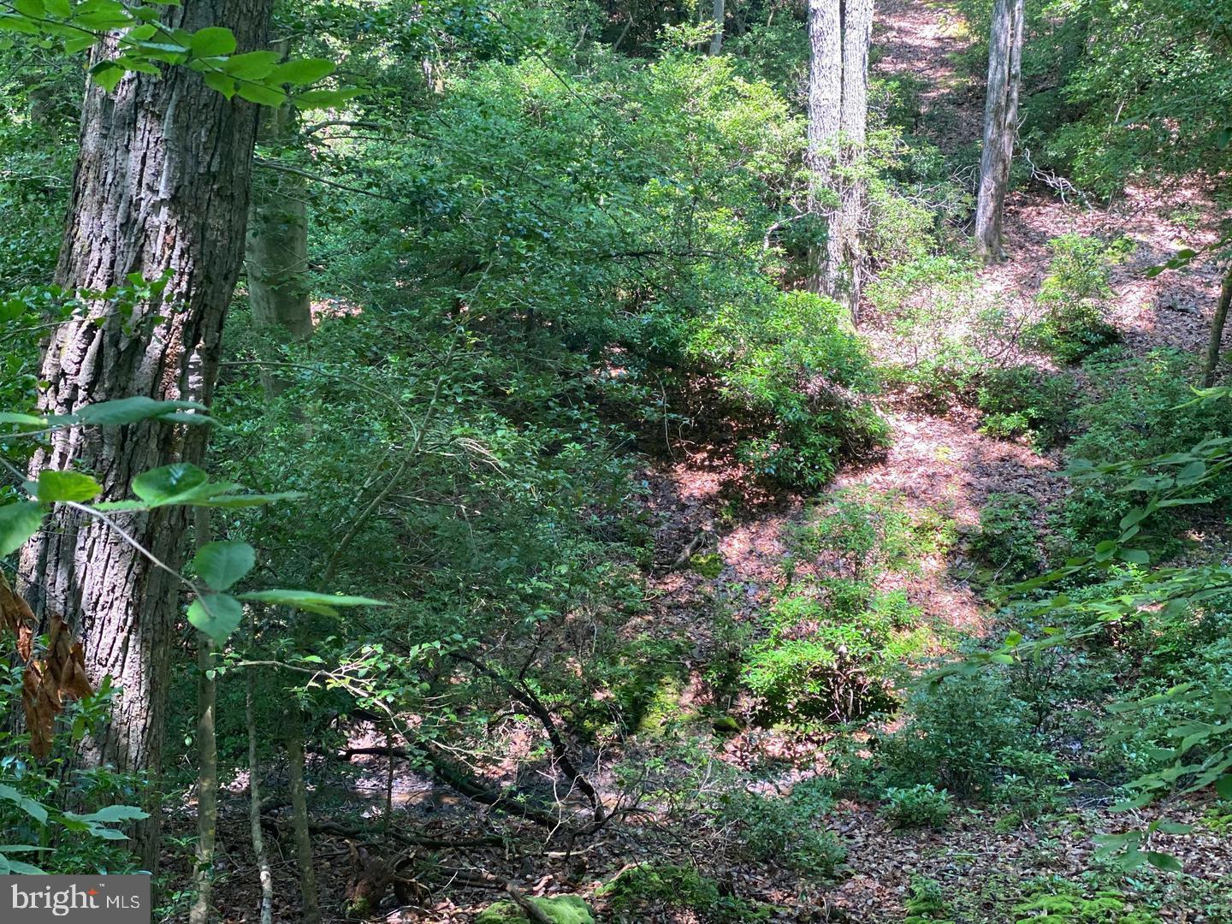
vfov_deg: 28.0
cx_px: 616
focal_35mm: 52
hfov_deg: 36.8
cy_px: 462
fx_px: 1851
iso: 64
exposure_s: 1/122
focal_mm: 6
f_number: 2
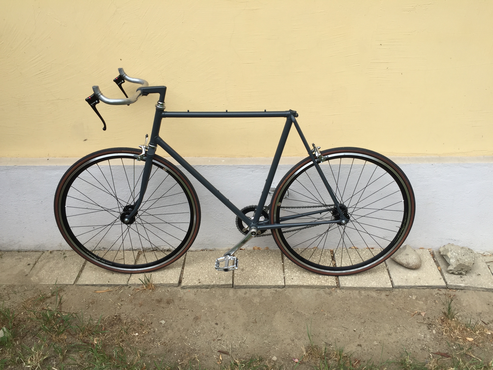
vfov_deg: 48.2
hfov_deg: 61.7
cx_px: 246
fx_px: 413
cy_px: 185
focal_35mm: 29
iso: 32
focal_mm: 4.15
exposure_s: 1/565
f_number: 2.2
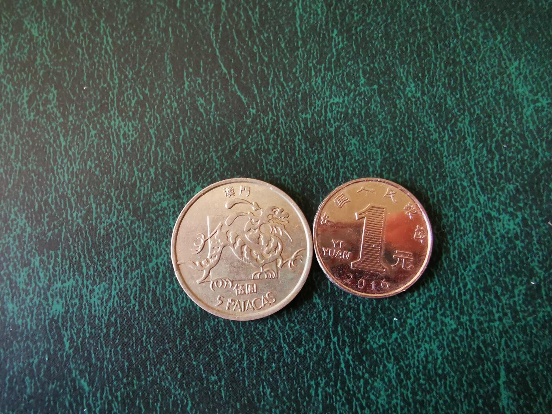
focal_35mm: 26
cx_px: 276
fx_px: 415
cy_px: 207
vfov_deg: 53.1
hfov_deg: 67.3
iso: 400
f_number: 2.2
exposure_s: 1/25
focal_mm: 2.35
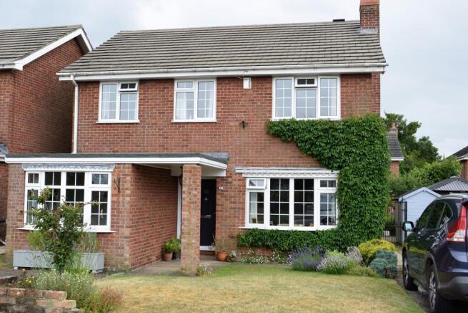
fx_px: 488
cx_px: 234
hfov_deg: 51.3
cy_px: 156
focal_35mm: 38
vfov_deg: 35.5
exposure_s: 1/250
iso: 250
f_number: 8
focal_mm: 25
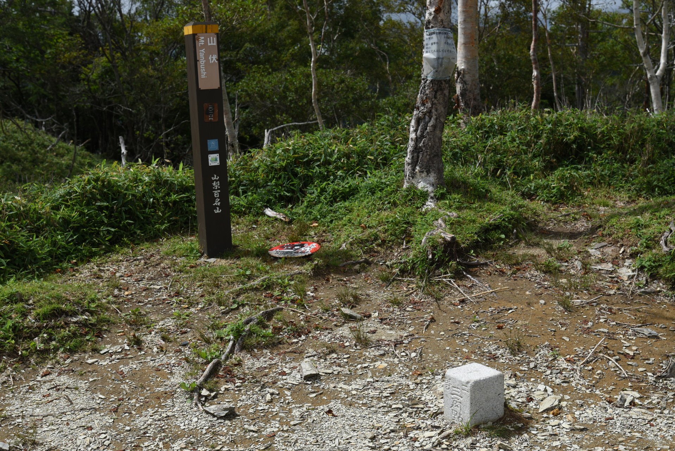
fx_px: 938
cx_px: 338
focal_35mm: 50
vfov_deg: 27.0
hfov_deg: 39.6
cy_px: 226
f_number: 8
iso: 100
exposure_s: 1/200
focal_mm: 50
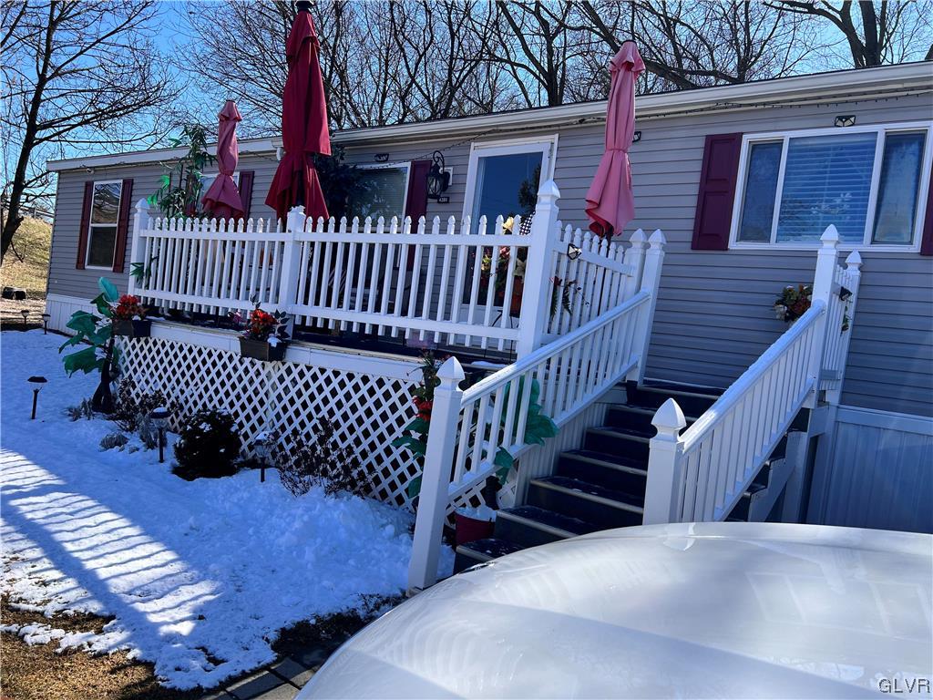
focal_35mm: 26
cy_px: 350
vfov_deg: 53.1
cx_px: 466
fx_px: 701
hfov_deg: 67.3
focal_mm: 5.7
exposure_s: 1/2083
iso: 50
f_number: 1.5
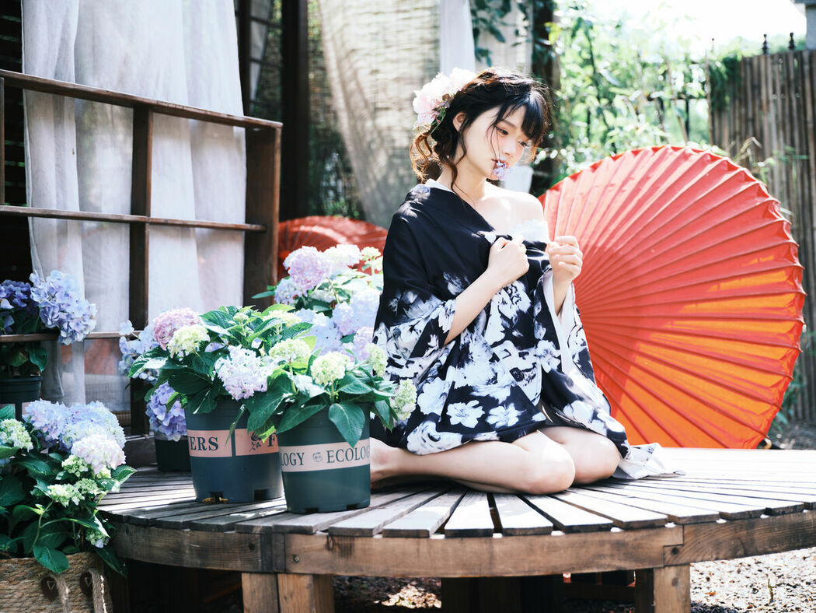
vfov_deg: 24.0
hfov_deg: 31.7
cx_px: 408
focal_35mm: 61
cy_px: 306
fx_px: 1438
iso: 200
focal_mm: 76.5
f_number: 4
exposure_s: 1/200
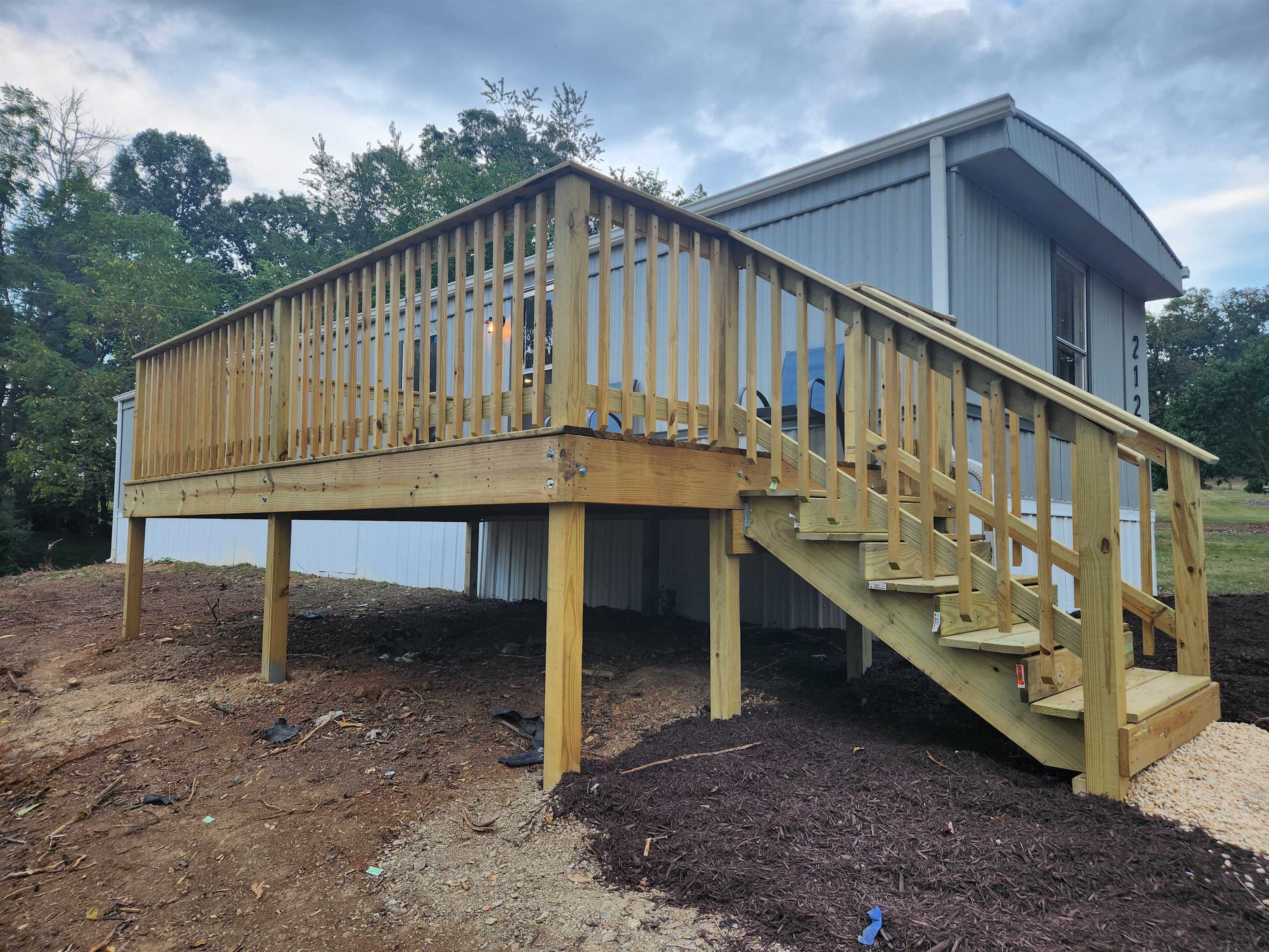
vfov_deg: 58.9
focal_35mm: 23
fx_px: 843
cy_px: 476
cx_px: 634
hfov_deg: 73.9
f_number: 1.8
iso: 25
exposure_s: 1/180
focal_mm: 5.4
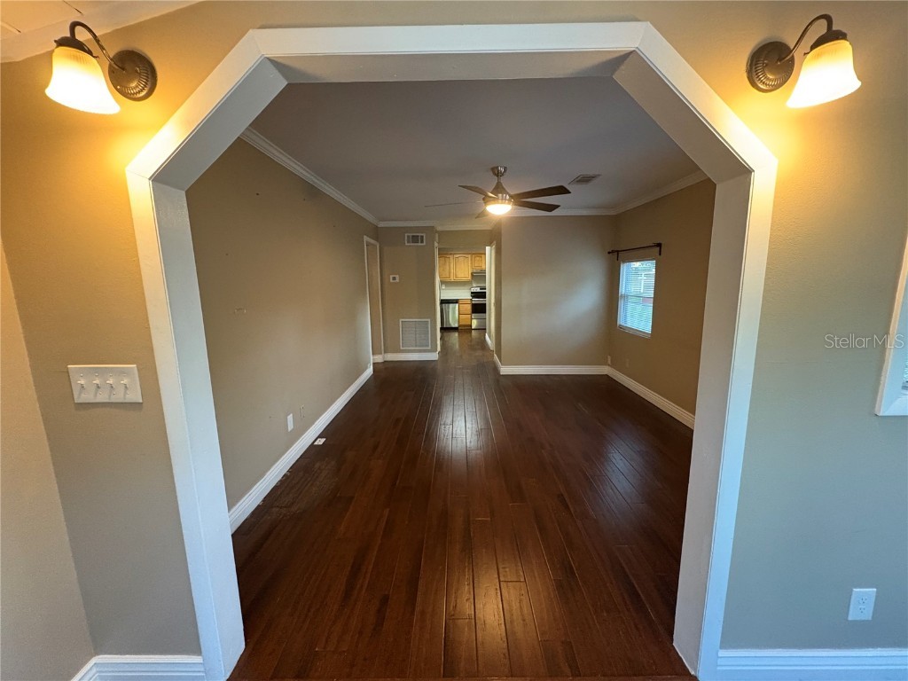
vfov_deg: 85.7
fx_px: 367
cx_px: 454
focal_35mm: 14
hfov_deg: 102.1
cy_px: 340
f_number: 2.2
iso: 800
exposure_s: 1/60
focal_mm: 2.22
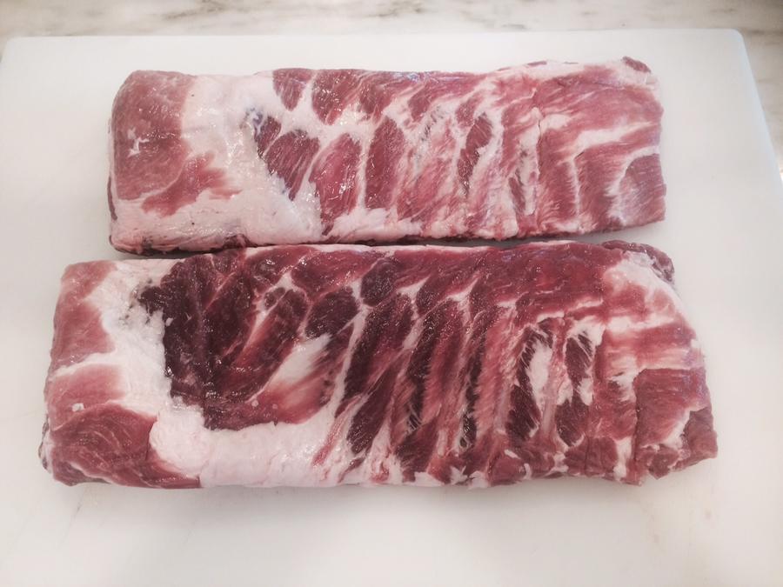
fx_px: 656
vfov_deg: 48.2
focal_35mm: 29
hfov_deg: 61.7
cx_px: 392
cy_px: 294
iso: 64
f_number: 2.2
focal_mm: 4.15
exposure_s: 1/30
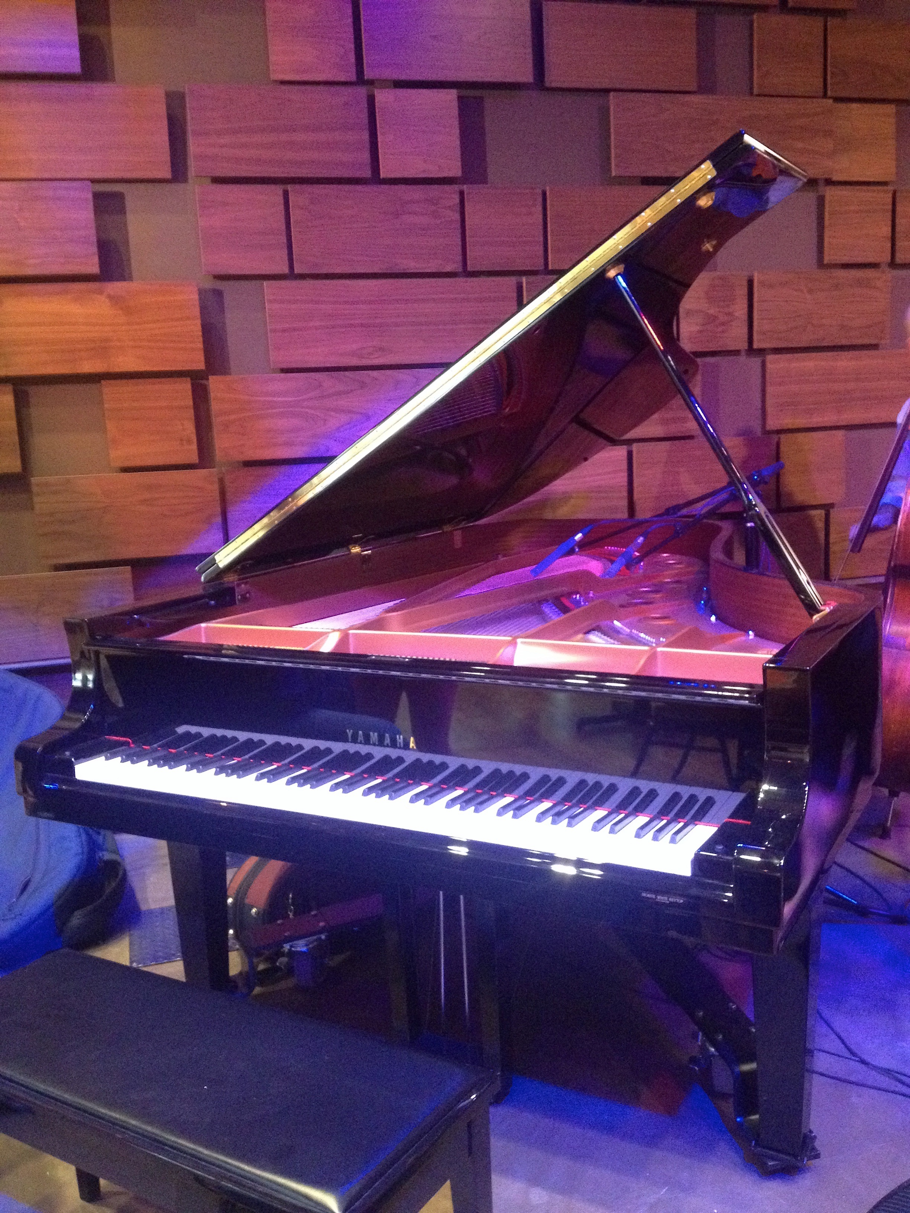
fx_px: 1227
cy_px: 606
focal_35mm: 35
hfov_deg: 40.7
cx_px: 455
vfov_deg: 52.6
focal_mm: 4.28
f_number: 2.4
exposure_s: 1/15
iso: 500
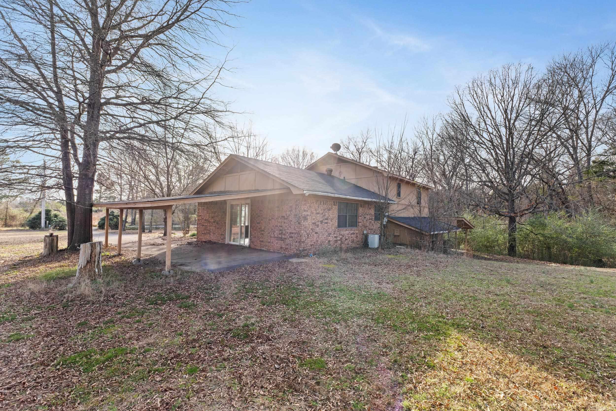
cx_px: 308
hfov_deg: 100.4
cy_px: 206
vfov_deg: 77.3
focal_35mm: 15
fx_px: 257
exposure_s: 1/60
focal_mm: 10
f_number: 9
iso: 200
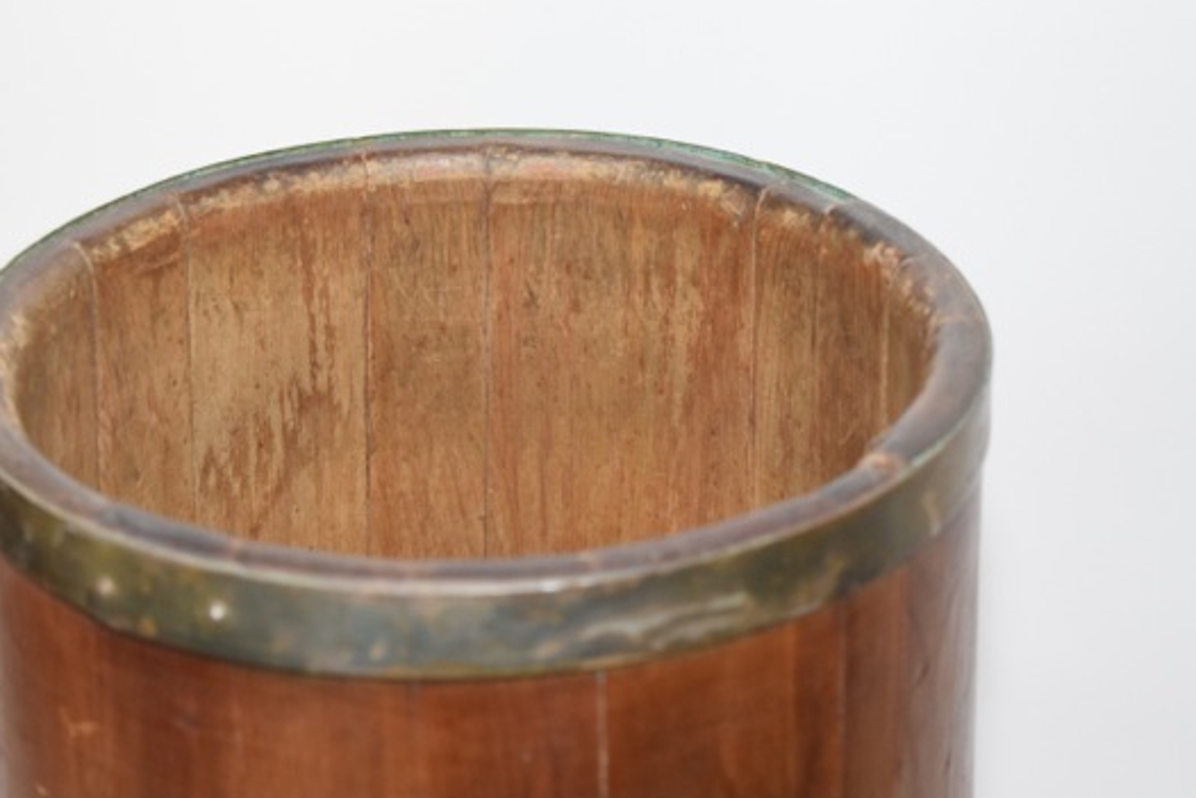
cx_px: 482
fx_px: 2791
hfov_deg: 24.1
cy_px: 481
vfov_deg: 16.3
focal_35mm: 84
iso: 1600
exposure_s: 1/125
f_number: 5.6
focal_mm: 46
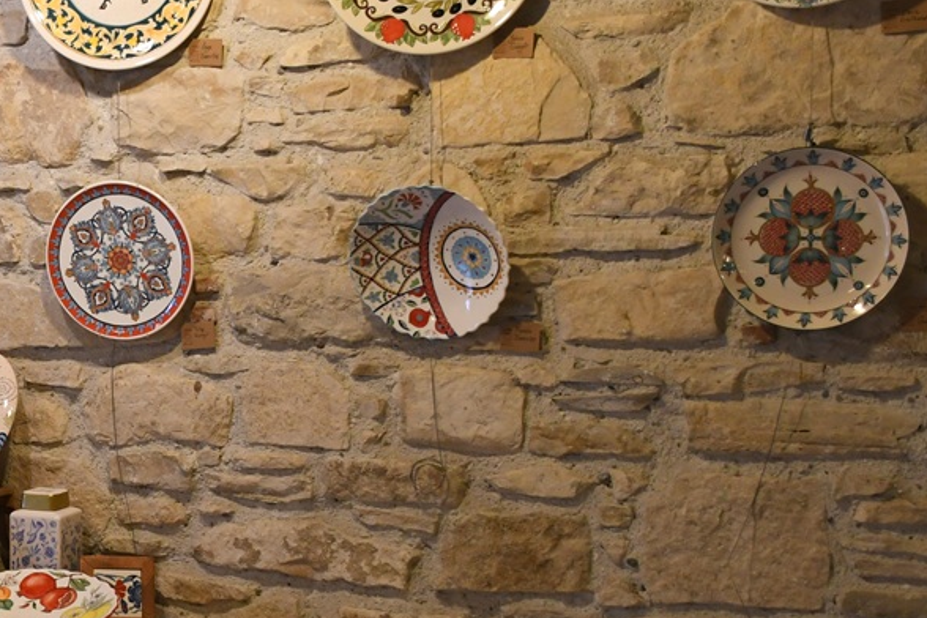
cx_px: -3
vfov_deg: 19.1
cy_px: 400
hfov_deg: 26.9
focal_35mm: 71
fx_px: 1828
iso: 1250
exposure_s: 1/60
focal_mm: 20
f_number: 4
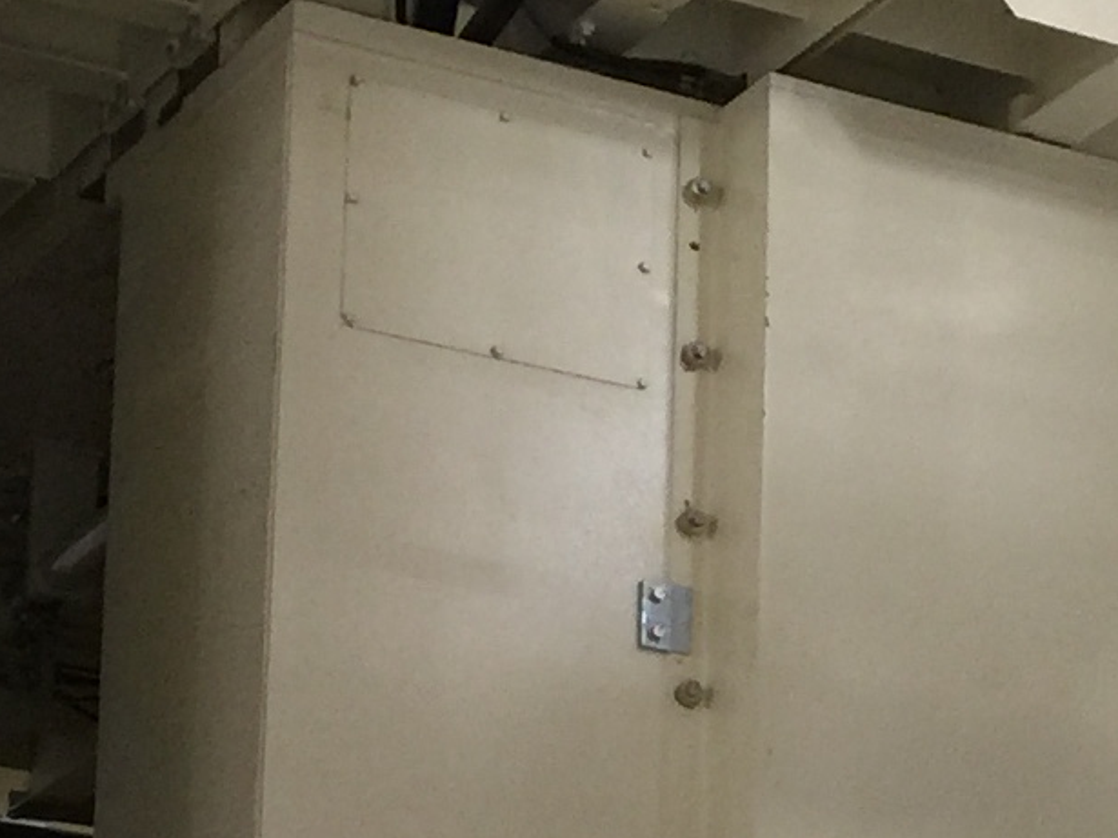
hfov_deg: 12.1
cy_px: 1102
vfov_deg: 9.5
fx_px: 4973
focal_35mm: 154
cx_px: 1765
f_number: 2.2
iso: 50
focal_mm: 4.15
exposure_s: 1/15
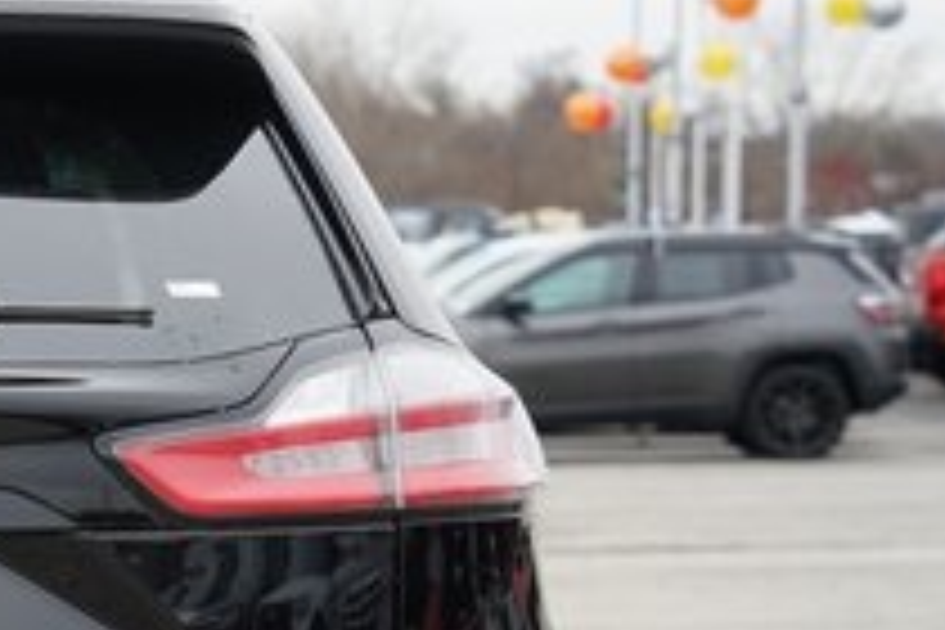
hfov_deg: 9.5
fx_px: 5591
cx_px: -279
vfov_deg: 6.4
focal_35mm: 213
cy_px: 664
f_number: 4
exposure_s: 1/80
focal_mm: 70
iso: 200
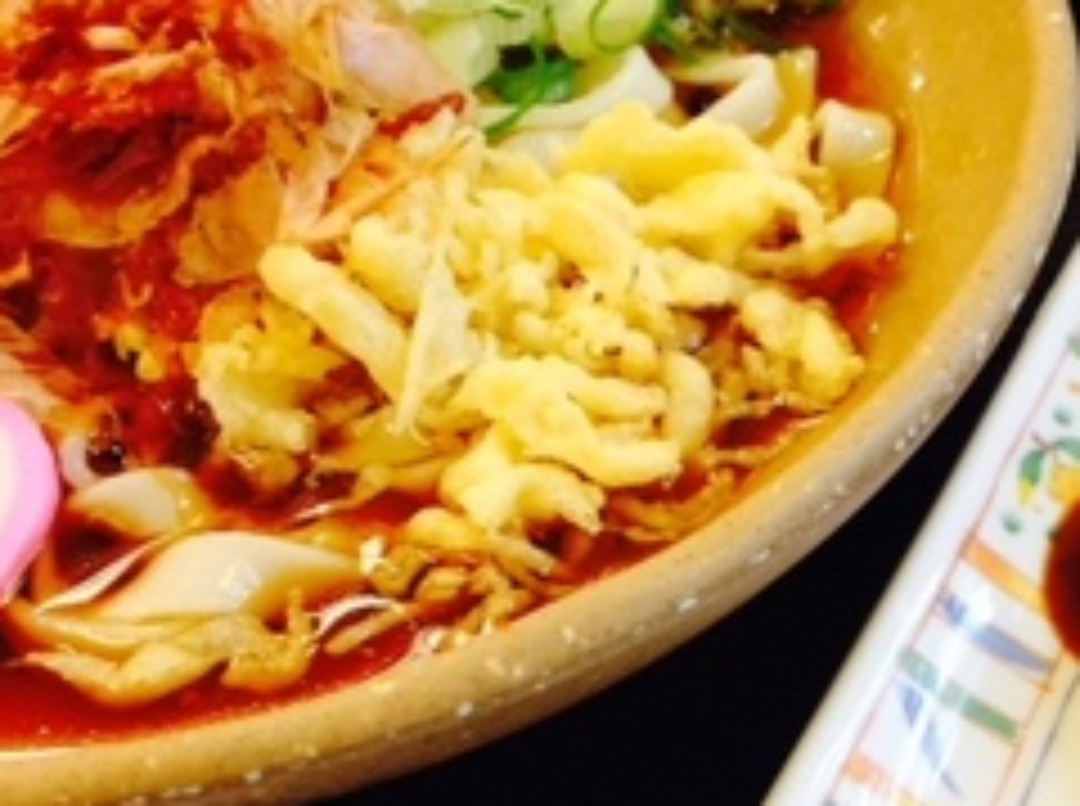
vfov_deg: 23.6
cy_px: 444
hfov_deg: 31.0
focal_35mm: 62
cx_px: 738
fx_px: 1931
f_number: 2.4
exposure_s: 1/20
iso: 125
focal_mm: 4.12
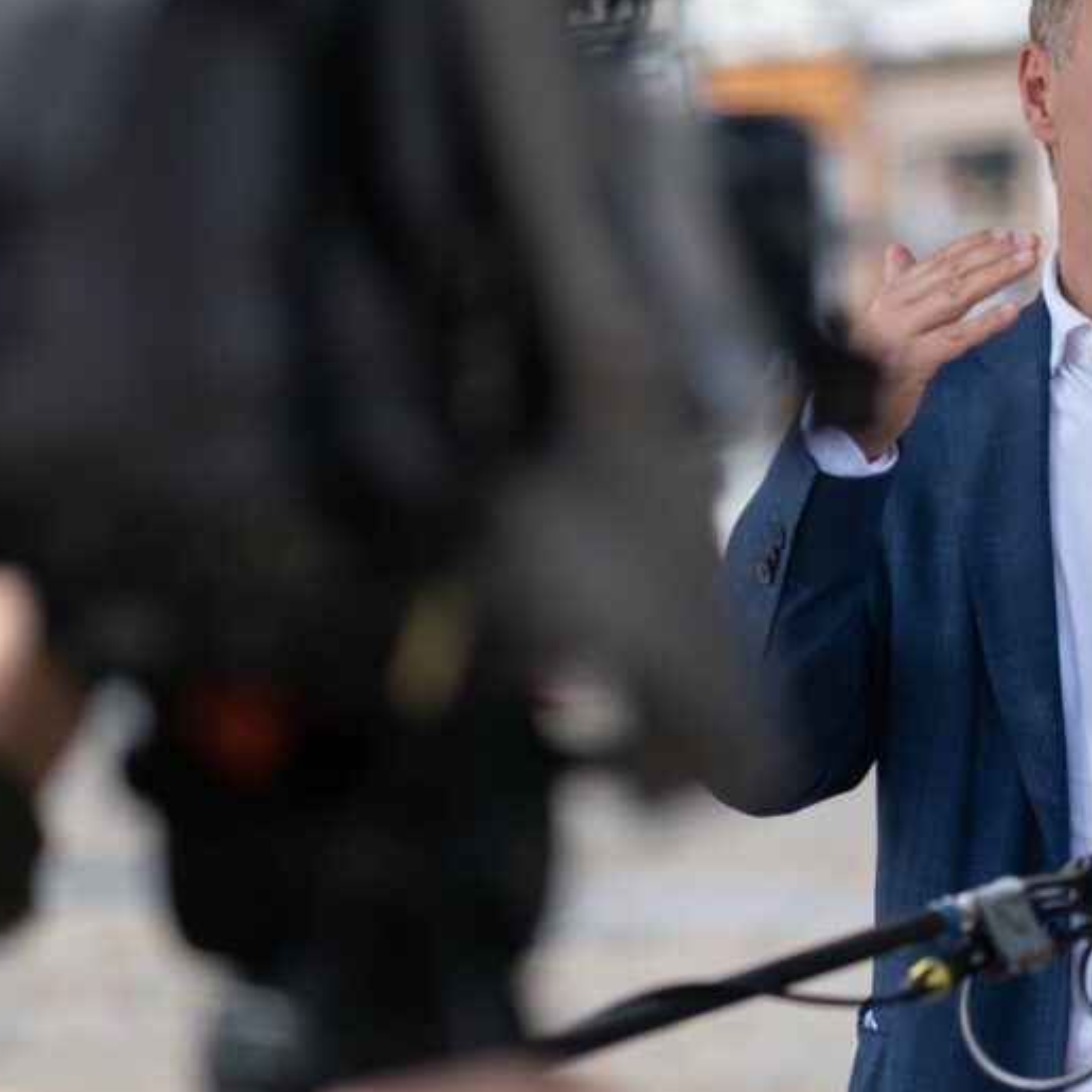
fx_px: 5068
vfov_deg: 12.3
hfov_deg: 12.3
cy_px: 510
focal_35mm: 142
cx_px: 848
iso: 160
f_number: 1.2
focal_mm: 56
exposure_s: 1/2000
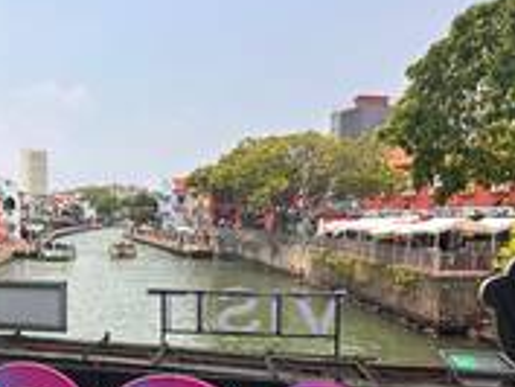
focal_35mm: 38
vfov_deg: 37.4
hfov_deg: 46.3
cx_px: 102
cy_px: 253
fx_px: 566
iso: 50
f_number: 2.2
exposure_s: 1/2212
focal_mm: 2.22
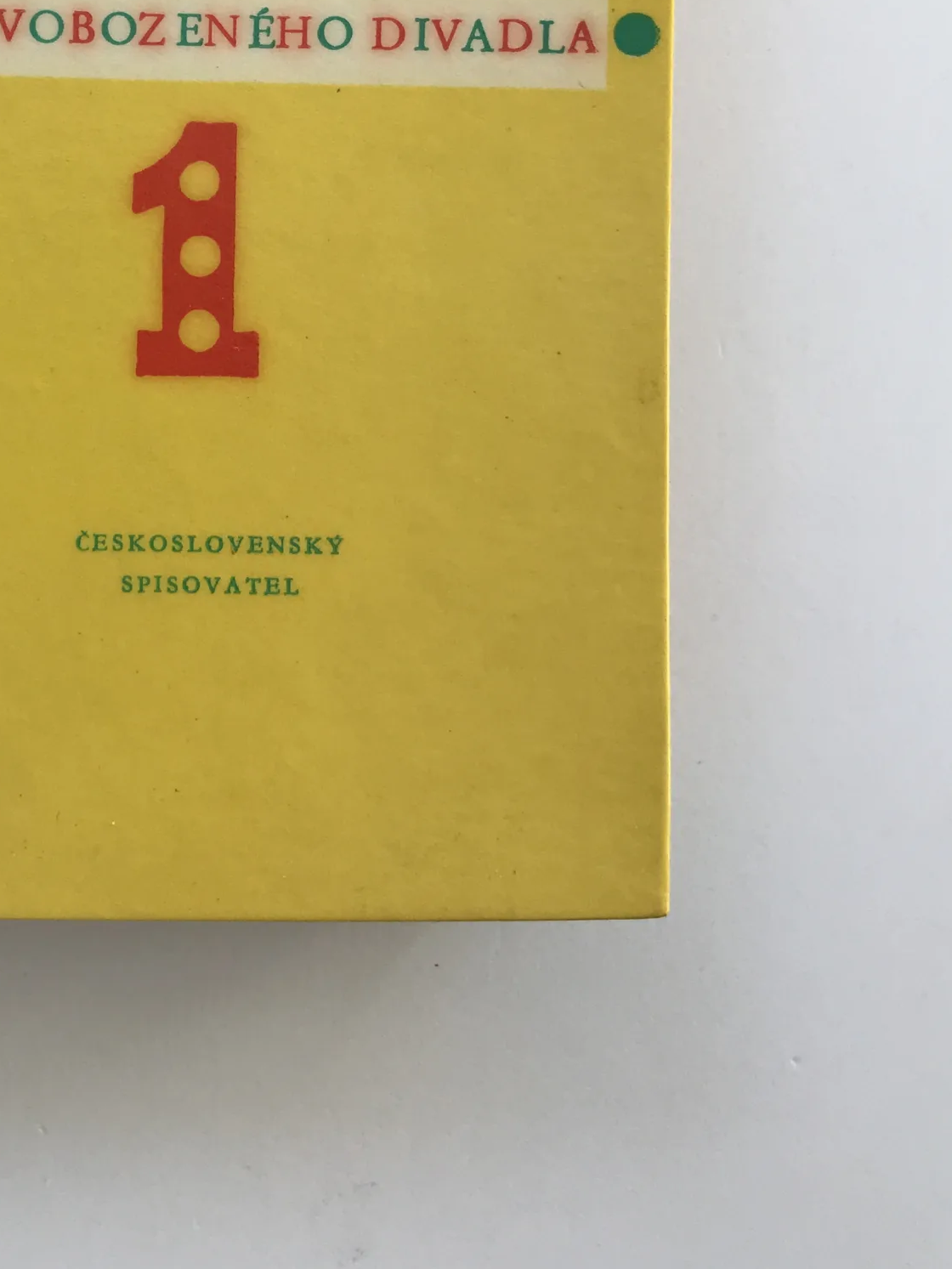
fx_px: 1760
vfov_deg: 38.0
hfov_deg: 29.5
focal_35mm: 48
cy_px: 225
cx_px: 167
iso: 20
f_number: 1.8
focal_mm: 3.99
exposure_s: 1/388
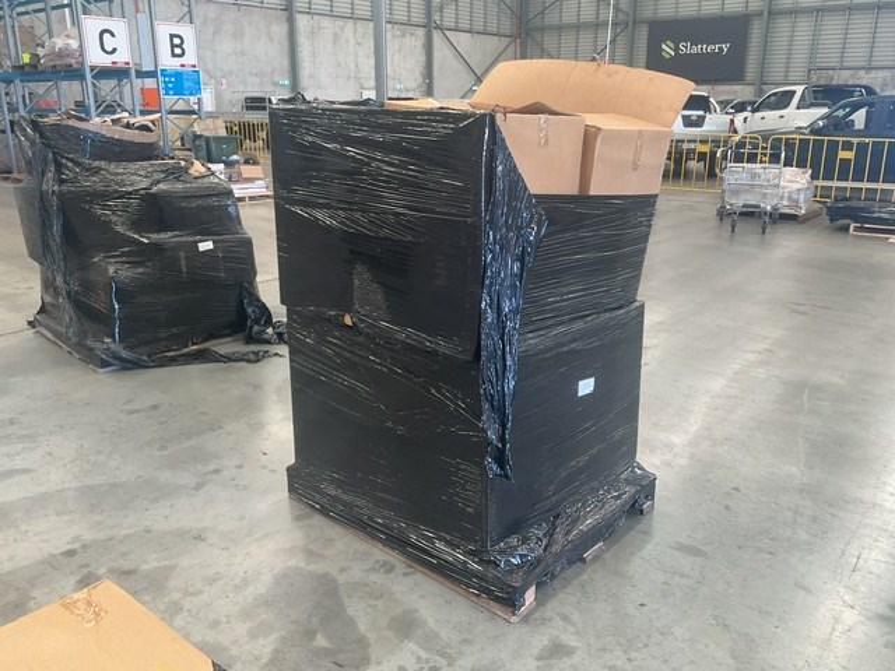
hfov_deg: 61.7
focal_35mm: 29
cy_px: 336
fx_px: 750
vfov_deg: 48.2
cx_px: 448
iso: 50
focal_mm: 3
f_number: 1.8
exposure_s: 1/50
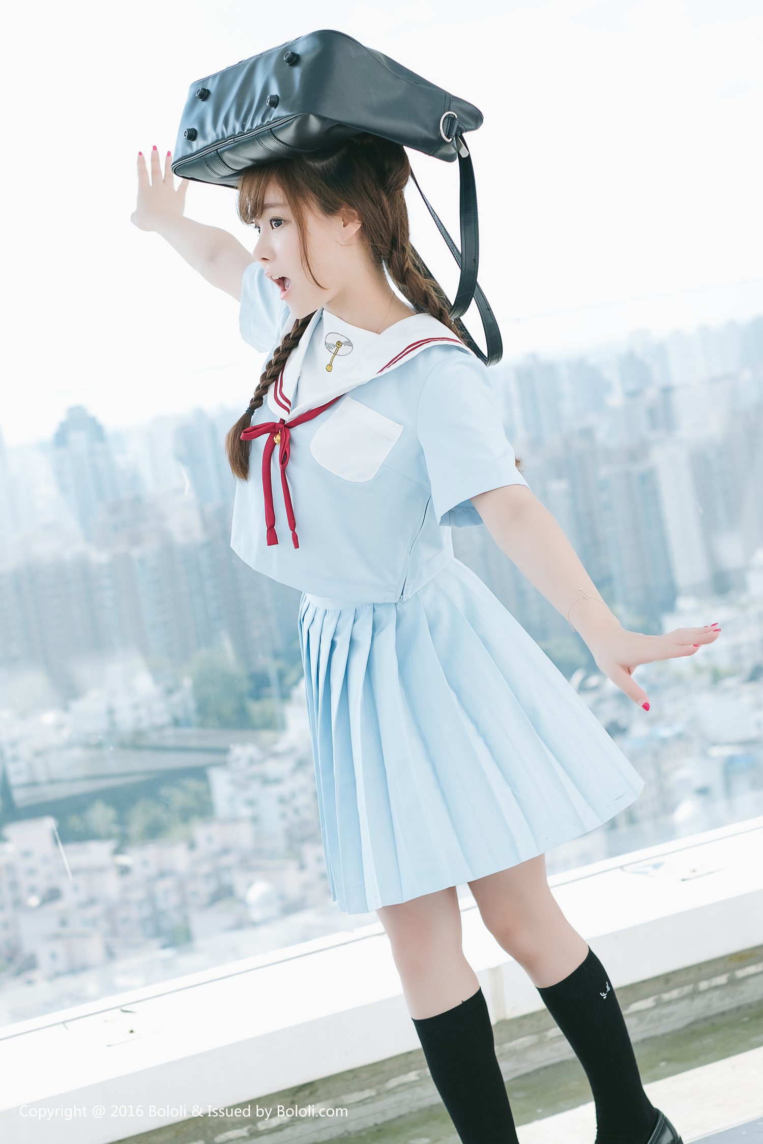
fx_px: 1685
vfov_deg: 37.5
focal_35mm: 53
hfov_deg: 25.5
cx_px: 382
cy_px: 572
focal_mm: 35
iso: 100
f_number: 2.8
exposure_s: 1/640
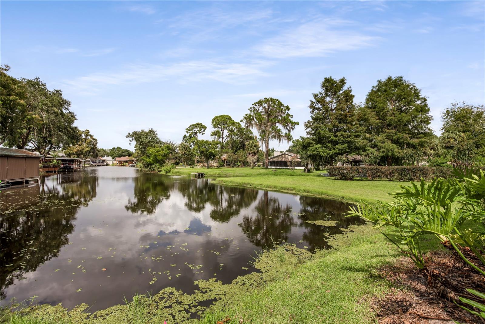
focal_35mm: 16
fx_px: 216
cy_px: 162
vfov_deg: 73.8
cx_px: 242
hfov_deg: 96.7
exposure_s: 1/250
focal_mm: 16
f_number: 8
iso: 100
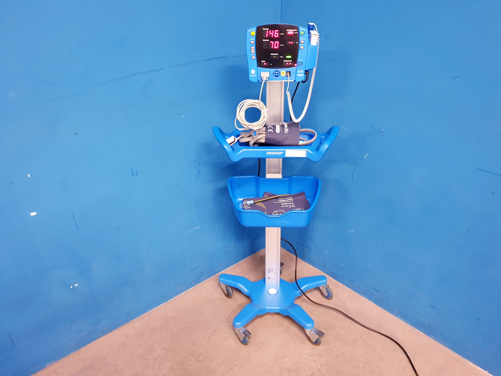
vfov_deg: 53.1
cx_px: 250
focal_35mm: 26
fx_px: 376
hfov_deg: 67.3
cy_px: 188
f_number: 1.5
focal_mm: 4.3
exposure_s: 1/11
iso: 250
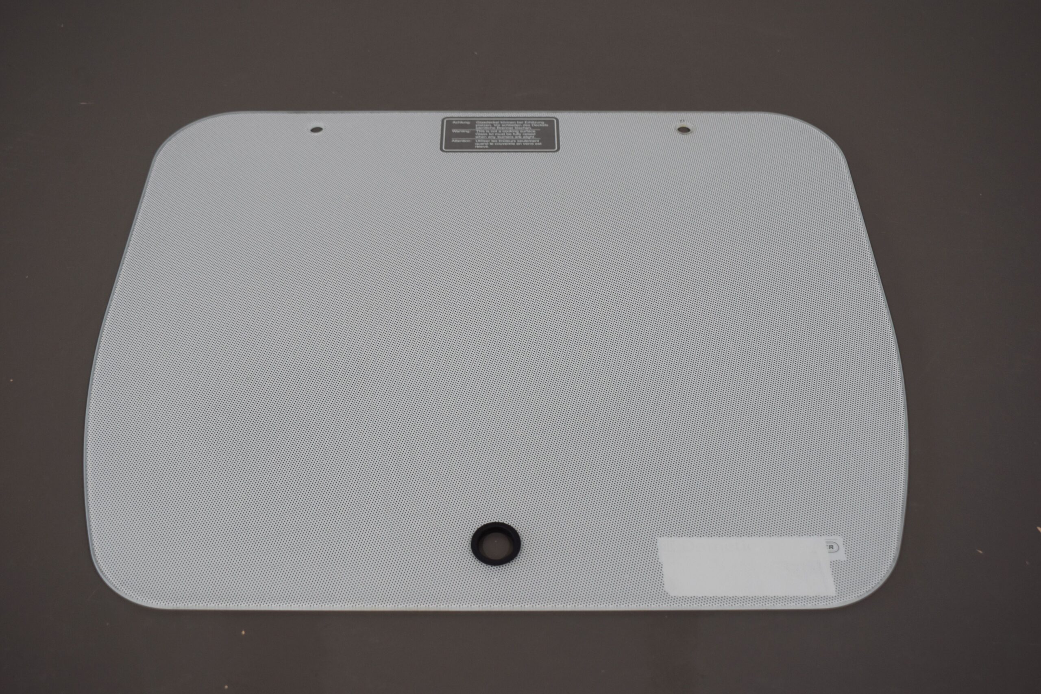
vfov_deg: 33.0
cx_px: 520
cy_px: 347
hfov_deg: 47.9
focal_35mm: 40
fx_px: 1171
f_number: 5.6
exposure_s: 1/125
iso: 400
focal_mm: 27
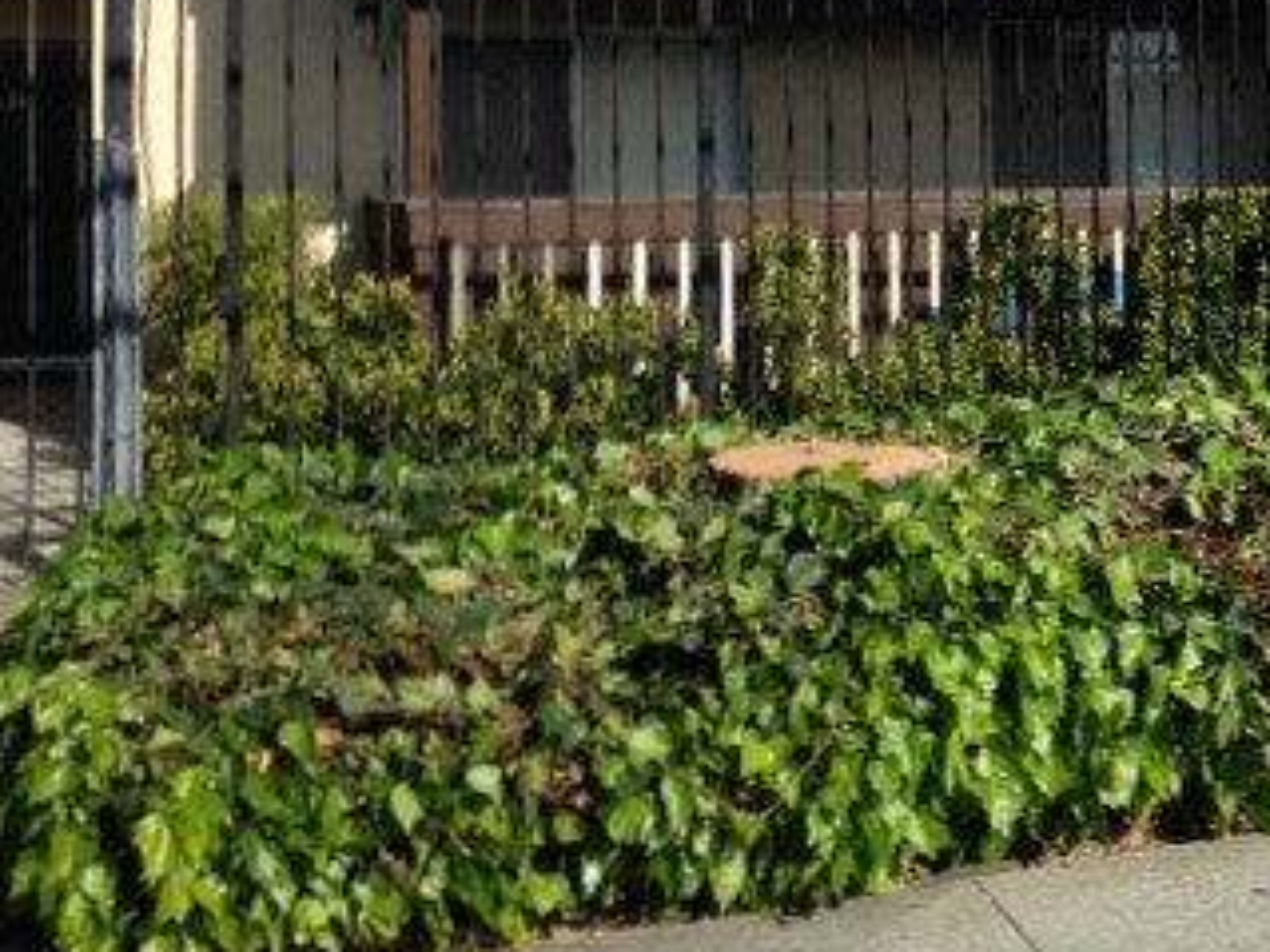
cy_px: 127
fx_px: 2421
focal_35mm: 66
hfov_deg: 28.1
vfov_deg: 21.8
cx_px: 1174
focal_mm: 4.12
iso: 50
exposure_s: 1/1595
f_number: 2.4
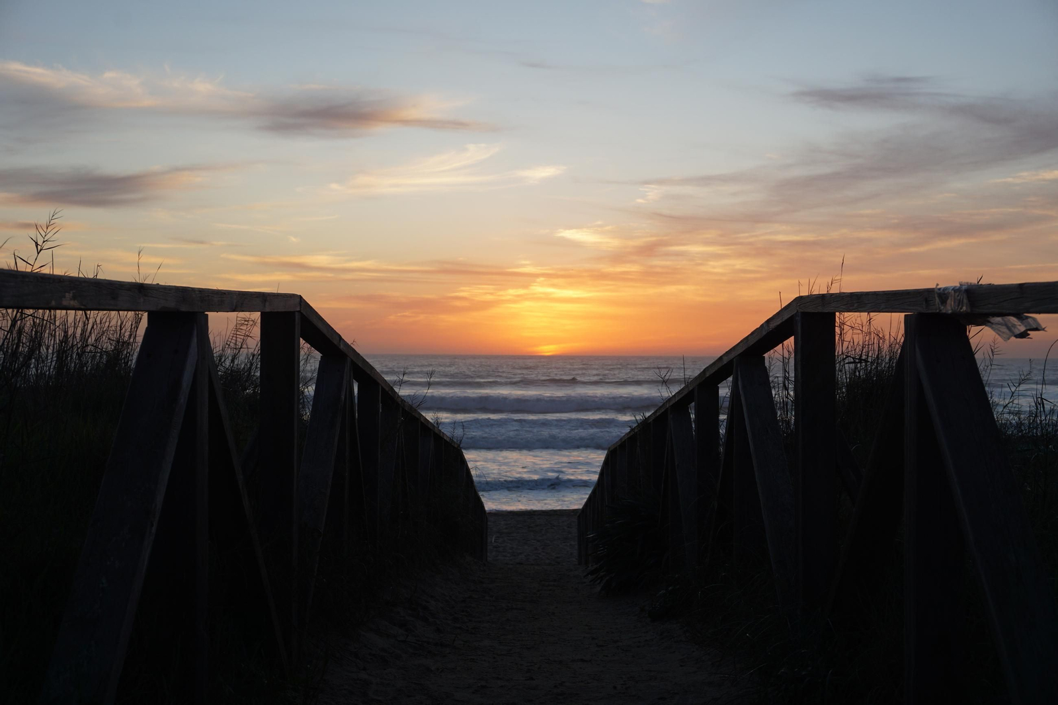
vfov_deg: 28.9
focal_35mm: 46
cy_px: 352
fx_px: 1366
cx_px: 529
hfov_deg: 42.3
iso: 100
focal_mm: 31
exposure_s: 1/80
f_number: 6.3
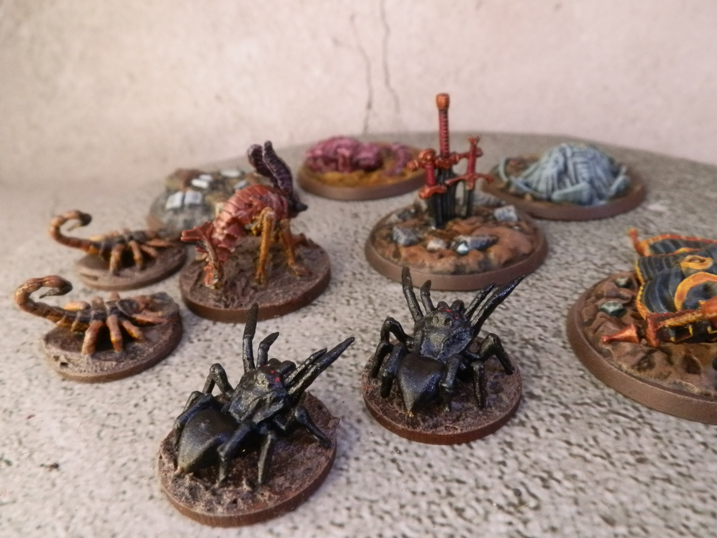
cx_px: 358
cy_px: 269
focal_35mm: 28
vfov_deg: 49.7
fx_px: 580
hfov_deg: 63.4
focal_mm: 5
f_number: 3.1
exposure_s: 1/100
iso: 400
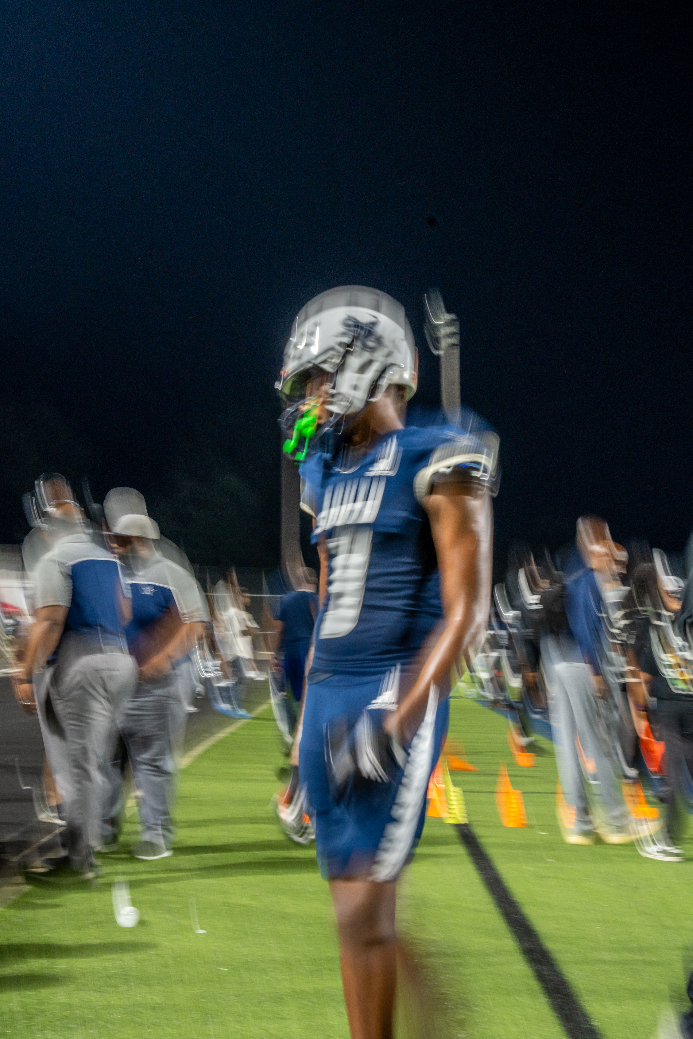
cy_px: 520
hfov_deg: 20.9
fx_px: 1877
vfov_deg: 31.0
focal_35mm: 65
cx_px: 346
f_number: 11
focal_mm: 65
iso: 800
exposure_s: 1/10
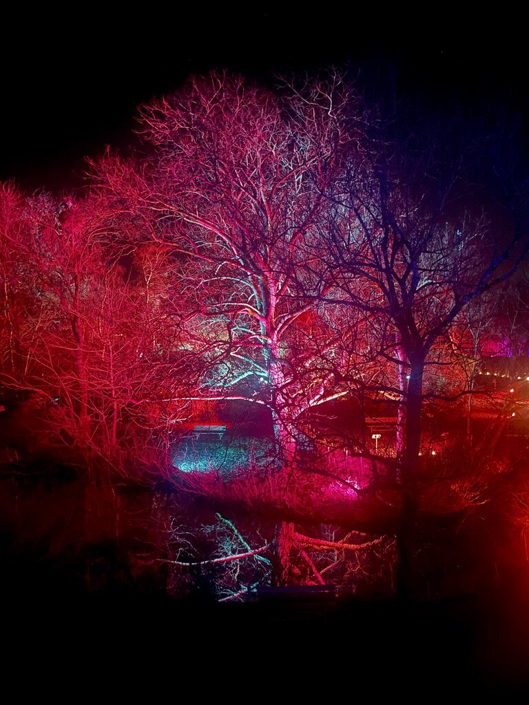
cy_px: 352
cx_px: 264
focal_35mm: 26
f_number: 1.6
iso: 800
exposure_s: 1/2
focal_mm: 4.2
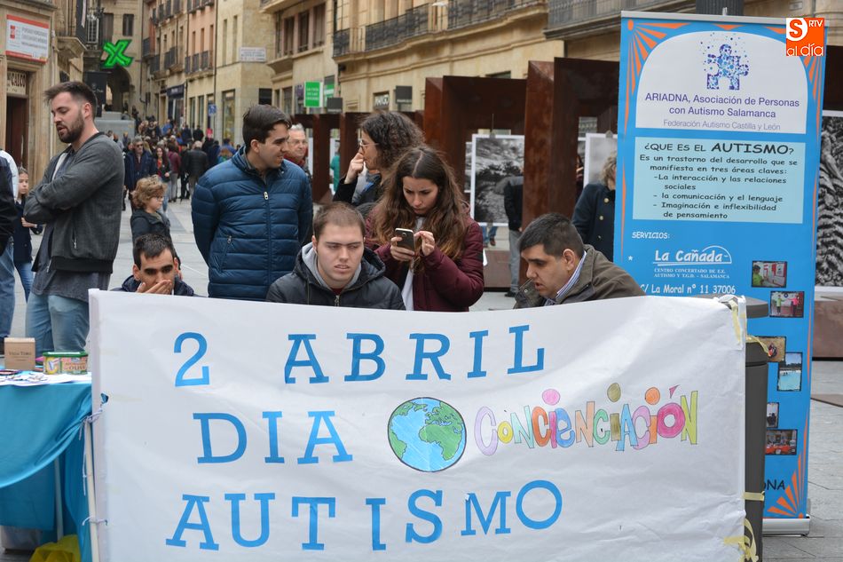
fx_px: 1931
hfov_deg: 24.6
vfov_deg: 16.5
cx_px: 422
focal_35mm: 82
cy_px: 281
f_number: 7.1
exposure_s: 1/80
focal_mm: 55
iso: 100
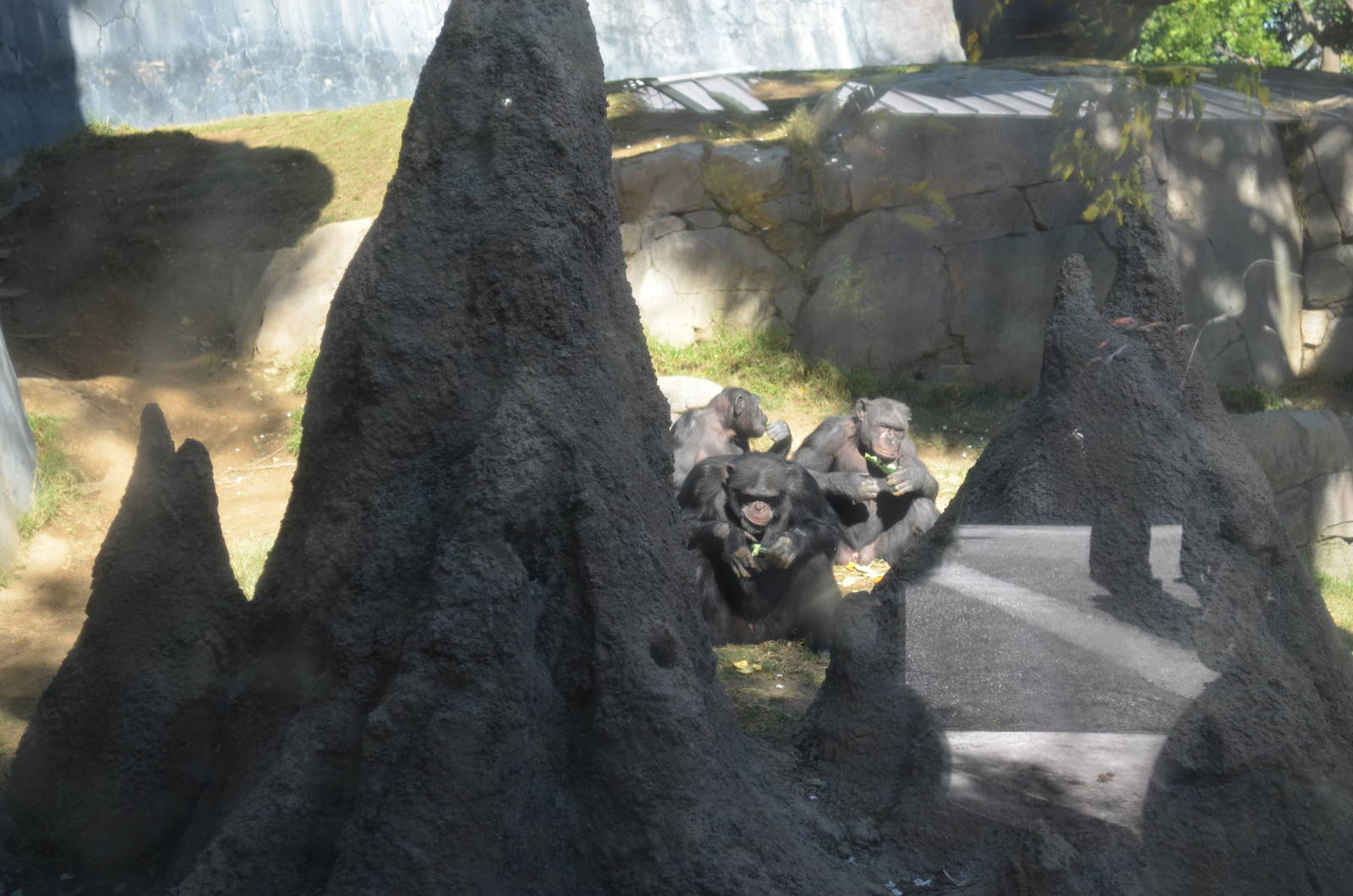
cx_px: 676
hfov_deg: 24.7
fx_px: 3094
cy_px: 448
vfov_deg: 16.5
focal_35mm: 82
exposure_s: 1/125
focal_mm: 55
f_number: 5.6
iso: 200
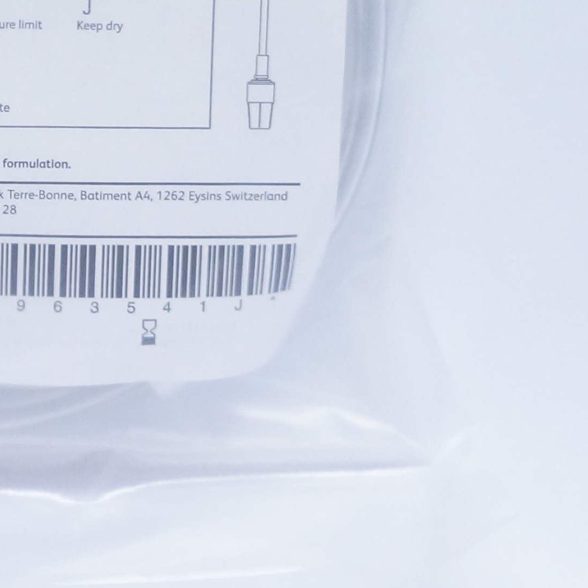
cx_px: -15
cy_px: -199
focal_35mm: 109
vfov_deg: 15.2
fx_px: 2093
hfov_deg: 15.7
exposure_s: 1/320
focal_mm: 19
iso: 1600
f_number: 3.5
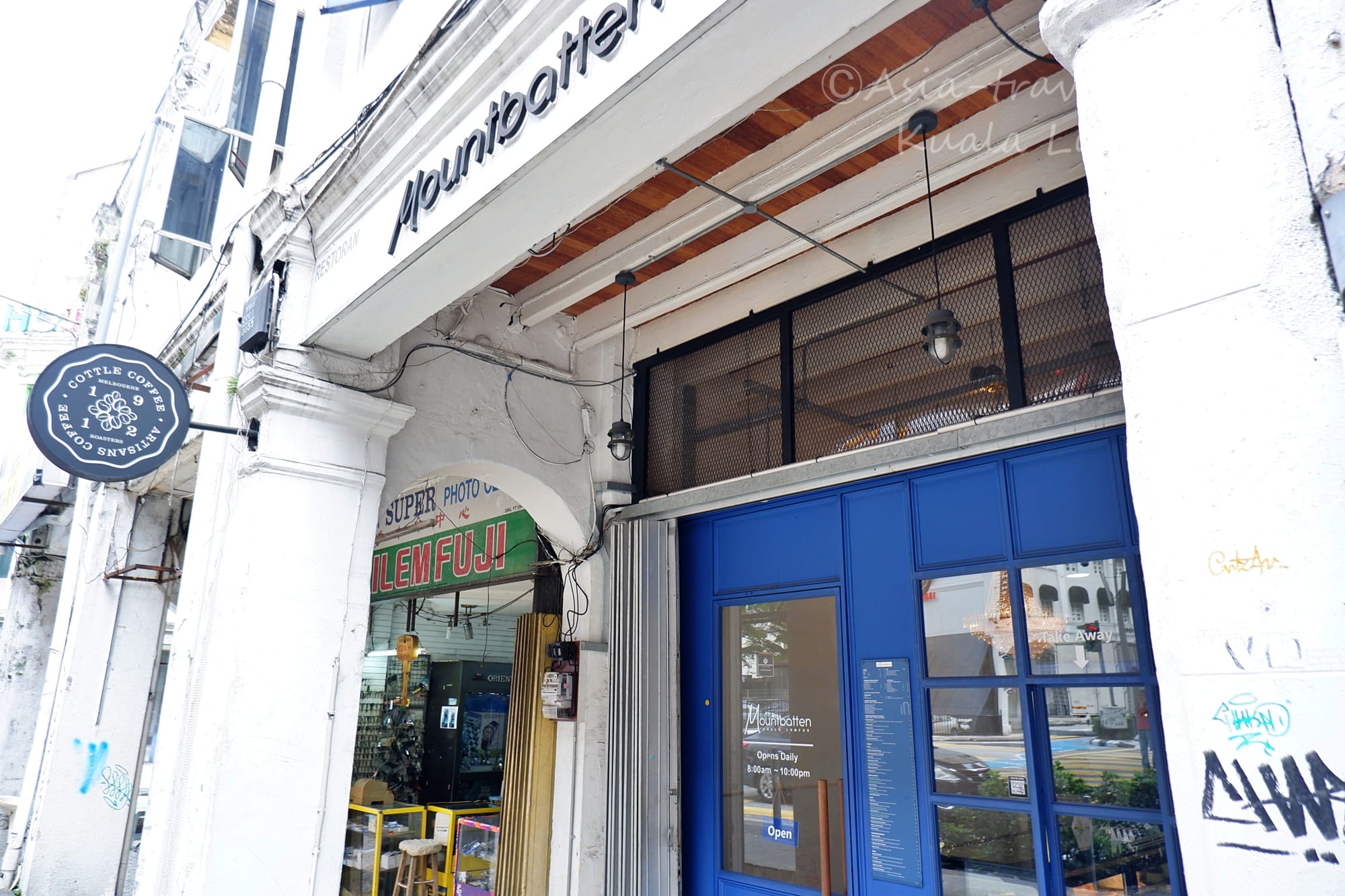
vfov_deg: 55.1
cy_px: 448
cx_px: 672
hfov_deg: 76.1
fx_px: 859
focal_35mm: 23
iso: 200
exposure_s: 1/120
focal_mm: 15
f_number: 3.5
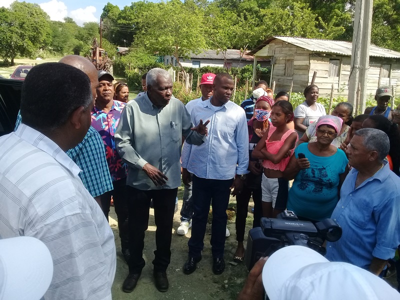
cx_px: 200
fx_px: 358
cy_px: 150
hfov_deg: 58.4
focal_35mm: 31
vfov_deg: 45.4
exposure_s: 1/696
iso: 50
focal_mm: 3.3
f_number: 2.2
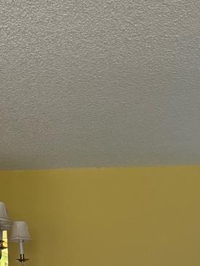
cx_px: 93
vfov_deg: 16.2
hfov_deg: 14.7
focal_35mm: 101
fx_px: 778
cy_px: 490
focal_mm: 6.76
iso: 320
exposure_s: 1/60
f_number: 1.78
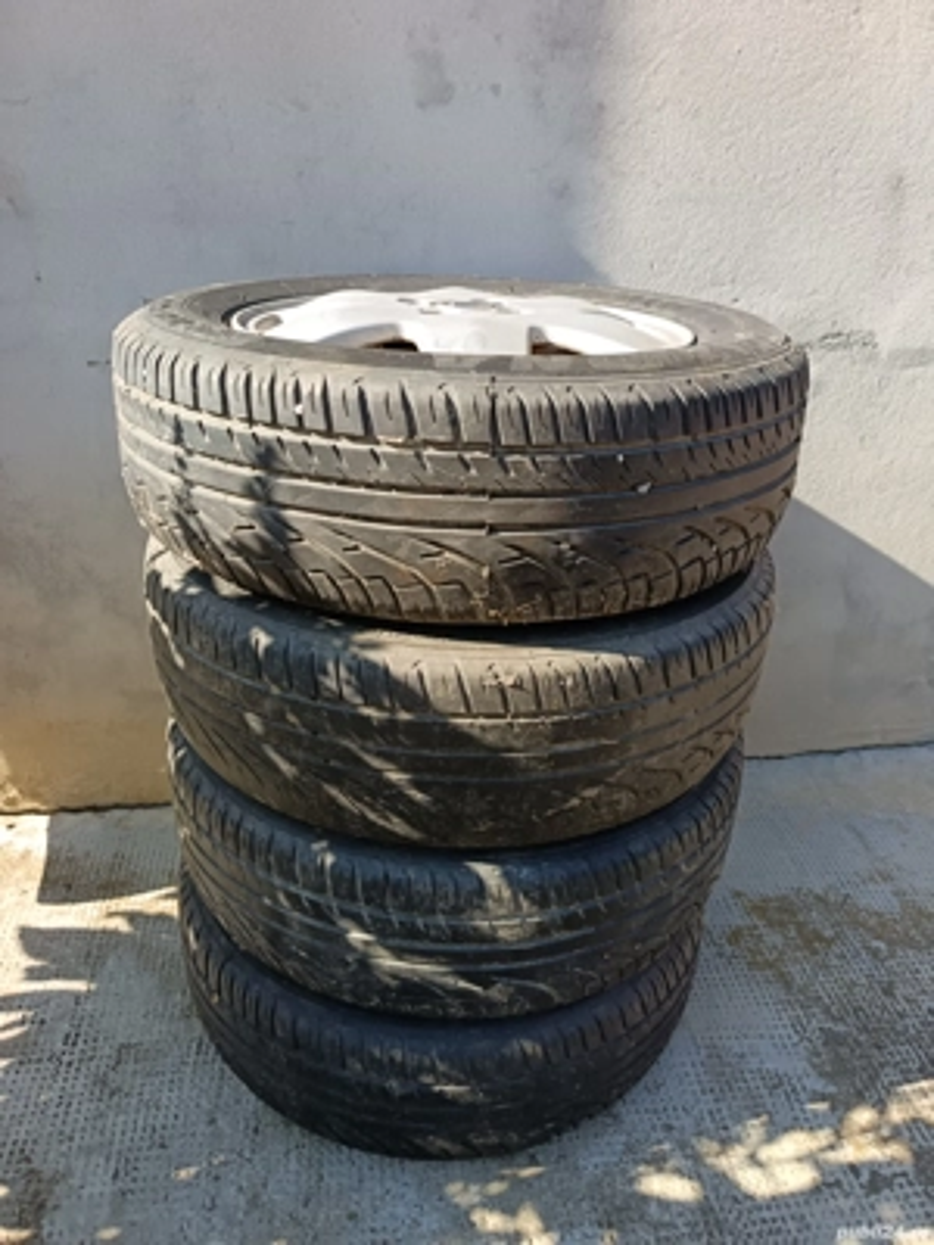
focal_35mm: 24
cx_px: 467
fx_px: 863
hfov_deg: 56.8
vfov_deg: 71.6
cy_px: 622
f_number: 1.75
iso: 115
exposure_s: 1/100
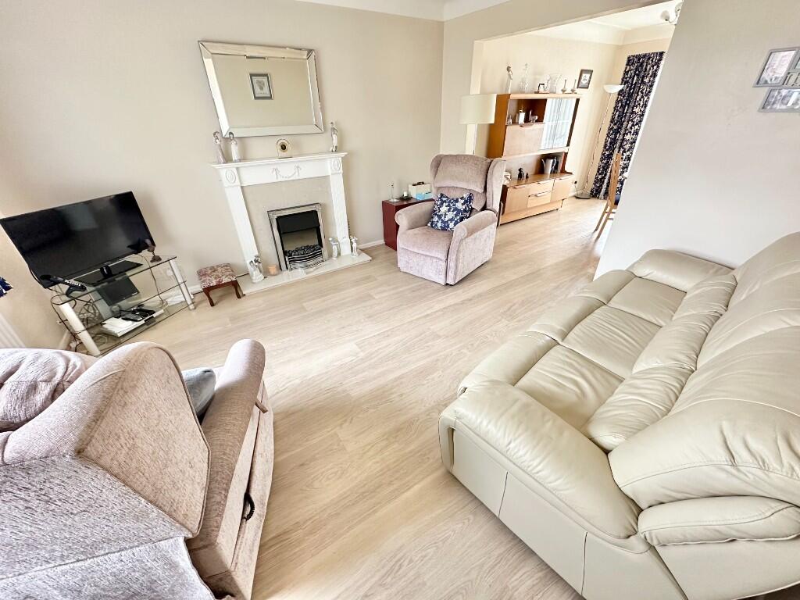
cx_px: 400
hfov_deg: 102.1
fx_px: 324
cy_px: 300
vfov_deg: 85.7
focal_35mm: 14
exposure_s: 1/97
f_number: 2.2
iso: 320
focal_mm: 2.22
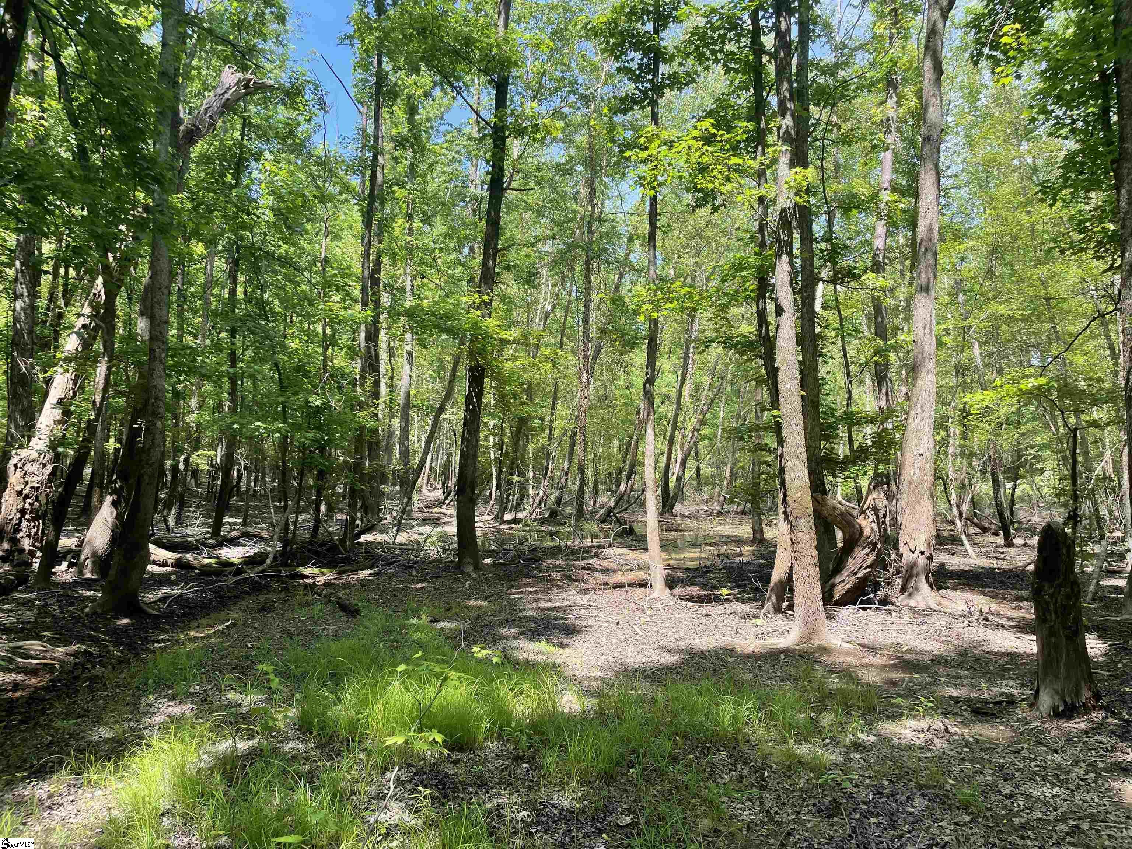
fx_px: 850
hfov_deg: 67.3
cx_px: 566
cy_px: 424
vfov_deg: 53.1
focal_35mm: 26
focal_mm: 4.2
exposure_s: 1/520
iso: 32
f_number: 1.6
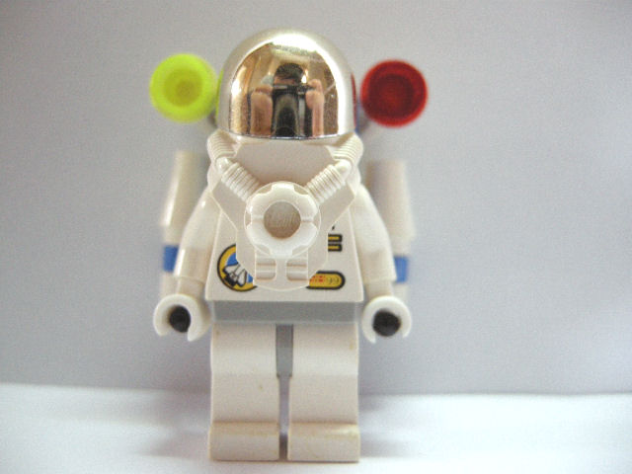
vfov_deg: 40.7
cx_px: 316
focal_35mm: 35
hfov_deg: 52.6
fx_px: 639
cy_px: 237
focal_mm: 7.5
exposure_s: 1/19.8
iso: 400
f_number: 2.7
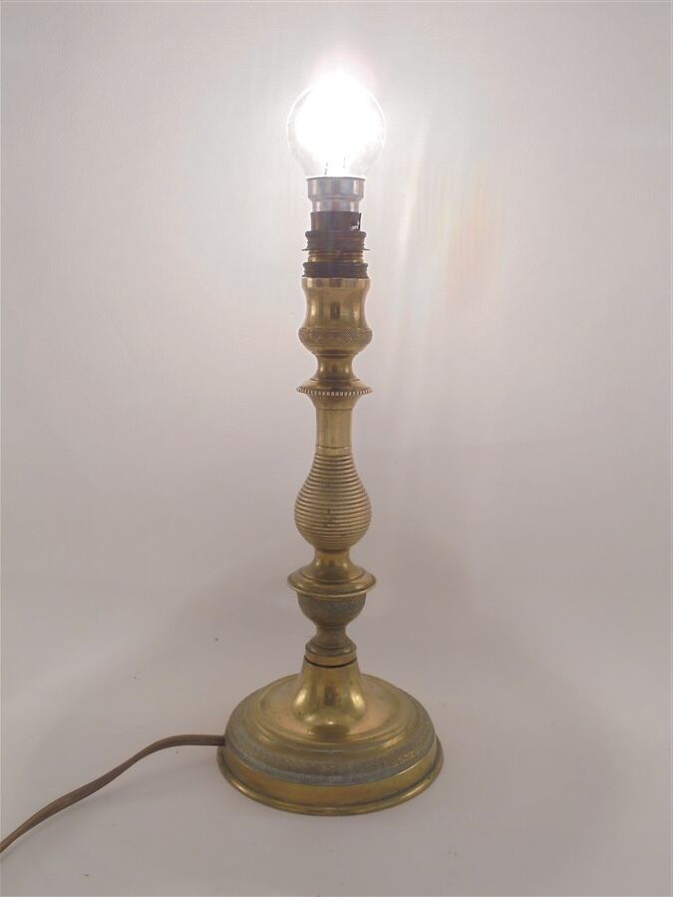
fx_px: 881
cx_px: 336
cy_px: 448
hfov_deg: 41.8
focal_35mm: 34
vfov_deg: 54.0
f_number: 4
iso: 160
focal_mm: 6.1
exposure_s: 1/30
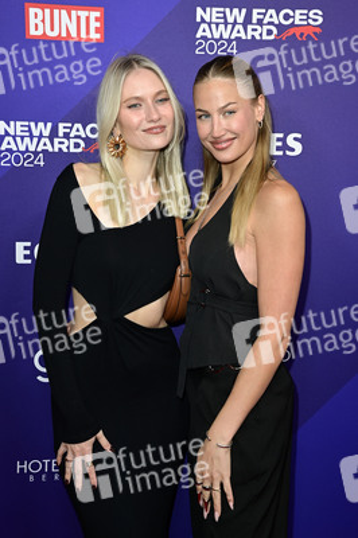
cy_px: 269
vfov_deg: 39.6
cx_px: 179
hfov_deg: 26.9
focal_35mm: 50
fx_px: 747
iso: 800
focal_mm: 50
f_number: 5.6
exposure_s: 1/250
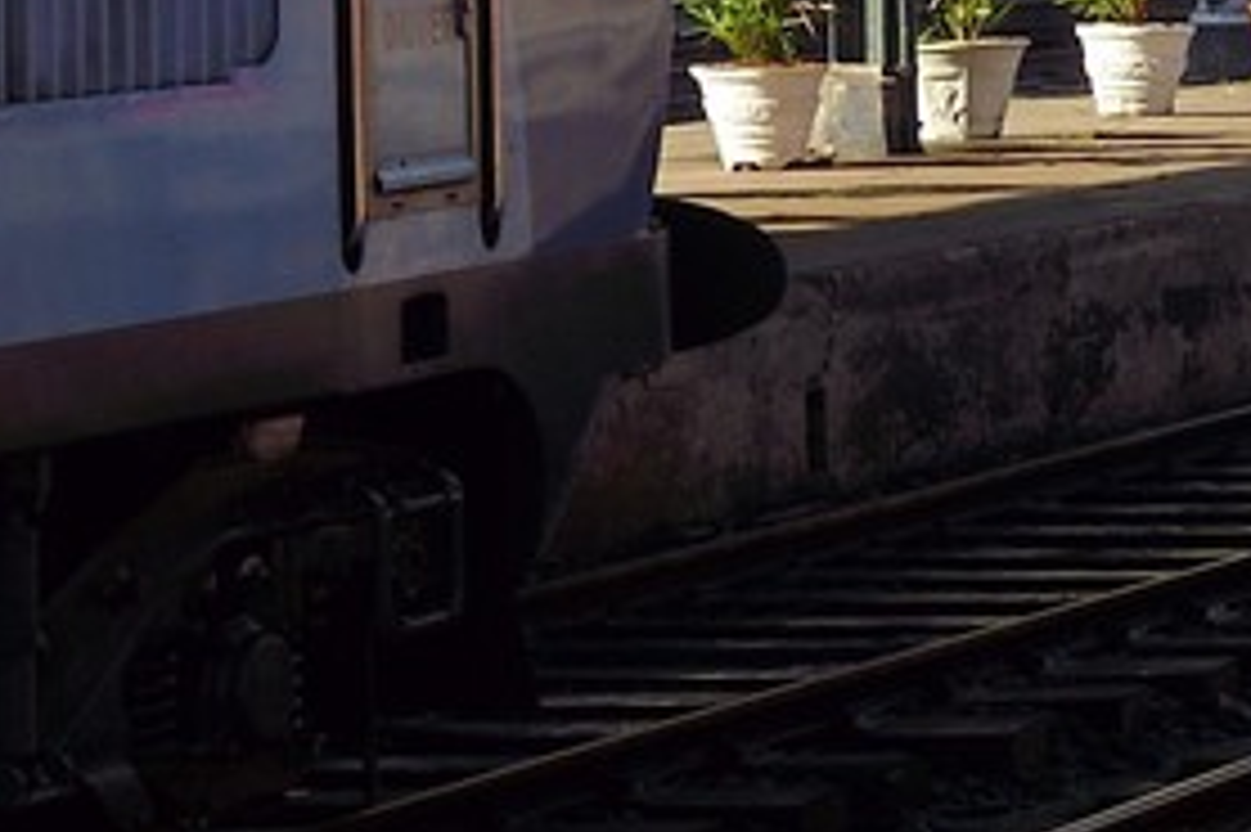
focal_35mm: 219
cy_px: -324
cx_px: 3452
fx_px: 7605
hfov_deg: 8.3
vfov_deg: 6.2
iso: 400
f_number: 11
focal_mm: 38
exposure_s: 1/200
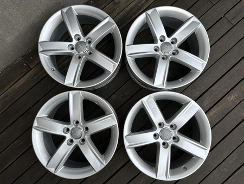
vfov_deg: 56.9
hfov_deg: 71.6
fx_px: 169
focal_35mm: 24
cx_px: 122
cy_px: 92
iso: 80
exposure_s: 1/412
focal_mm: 6.86
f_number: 1.78
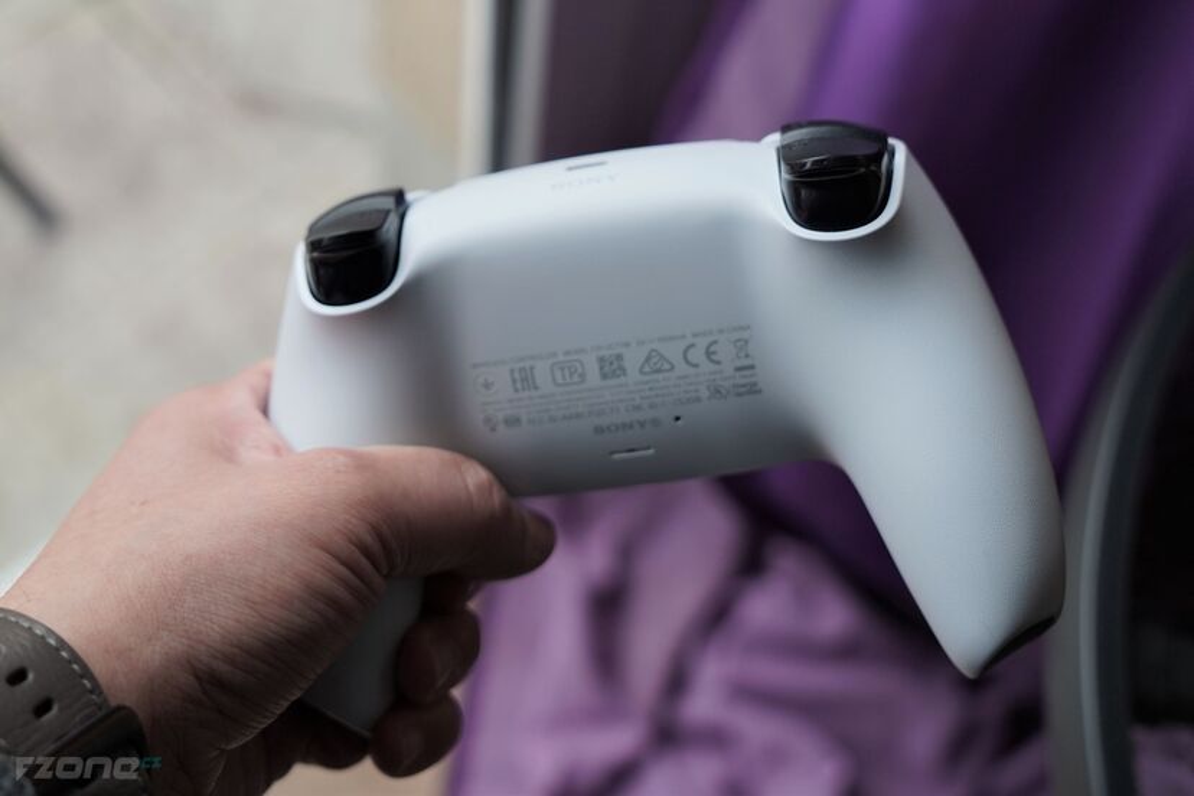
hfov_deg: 57.2
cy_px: 398
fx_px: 1094
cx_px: 597
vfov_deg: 40.0
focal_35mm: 33
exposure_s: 1/160
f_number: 4
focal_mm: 33
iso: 400
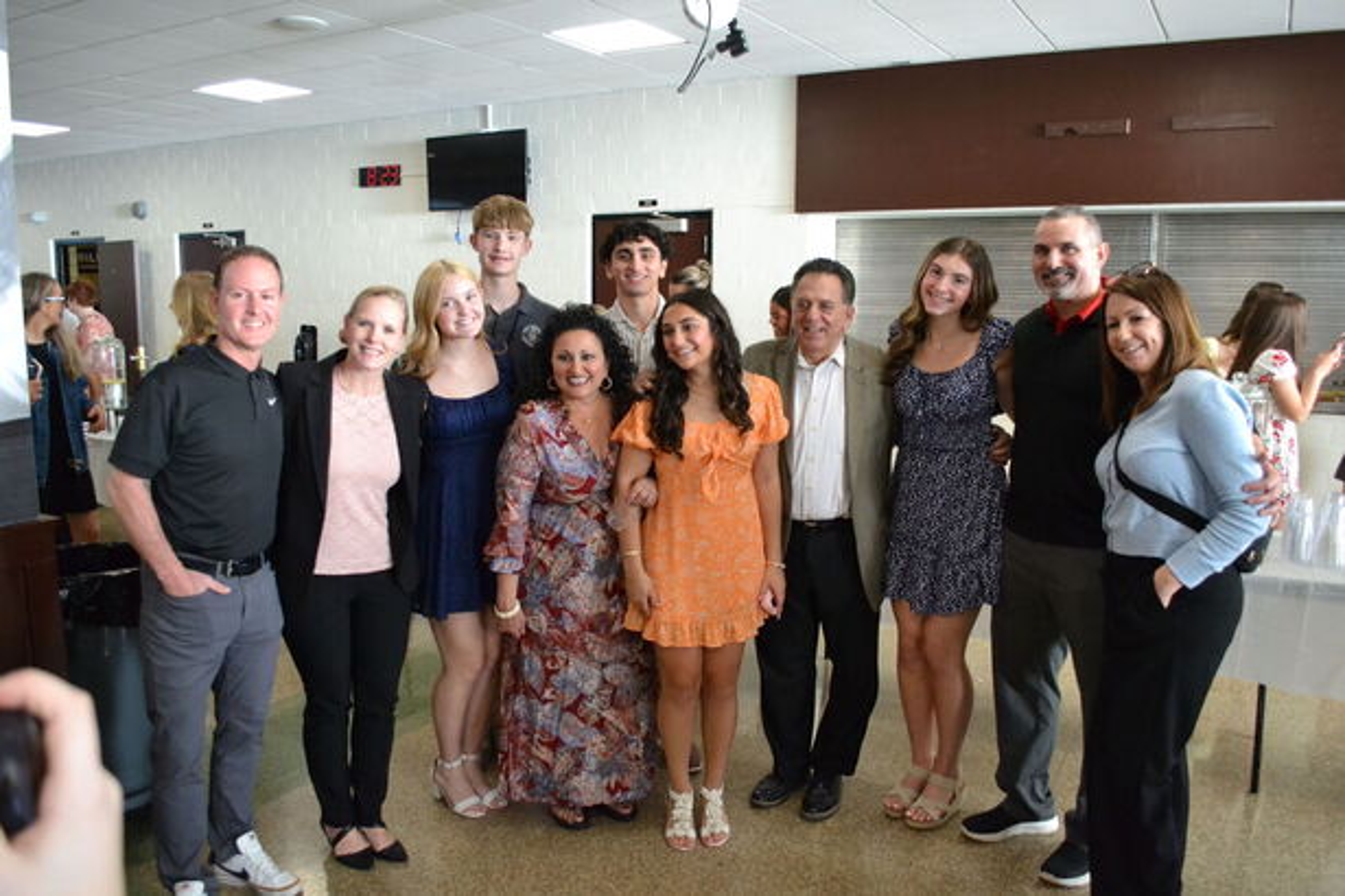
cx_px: 672
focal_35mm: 27
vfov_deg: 47.9
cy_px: 448
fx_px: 1009
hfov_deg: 67.4
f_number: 3.5
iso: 2800
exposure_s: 1/500
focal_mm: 18
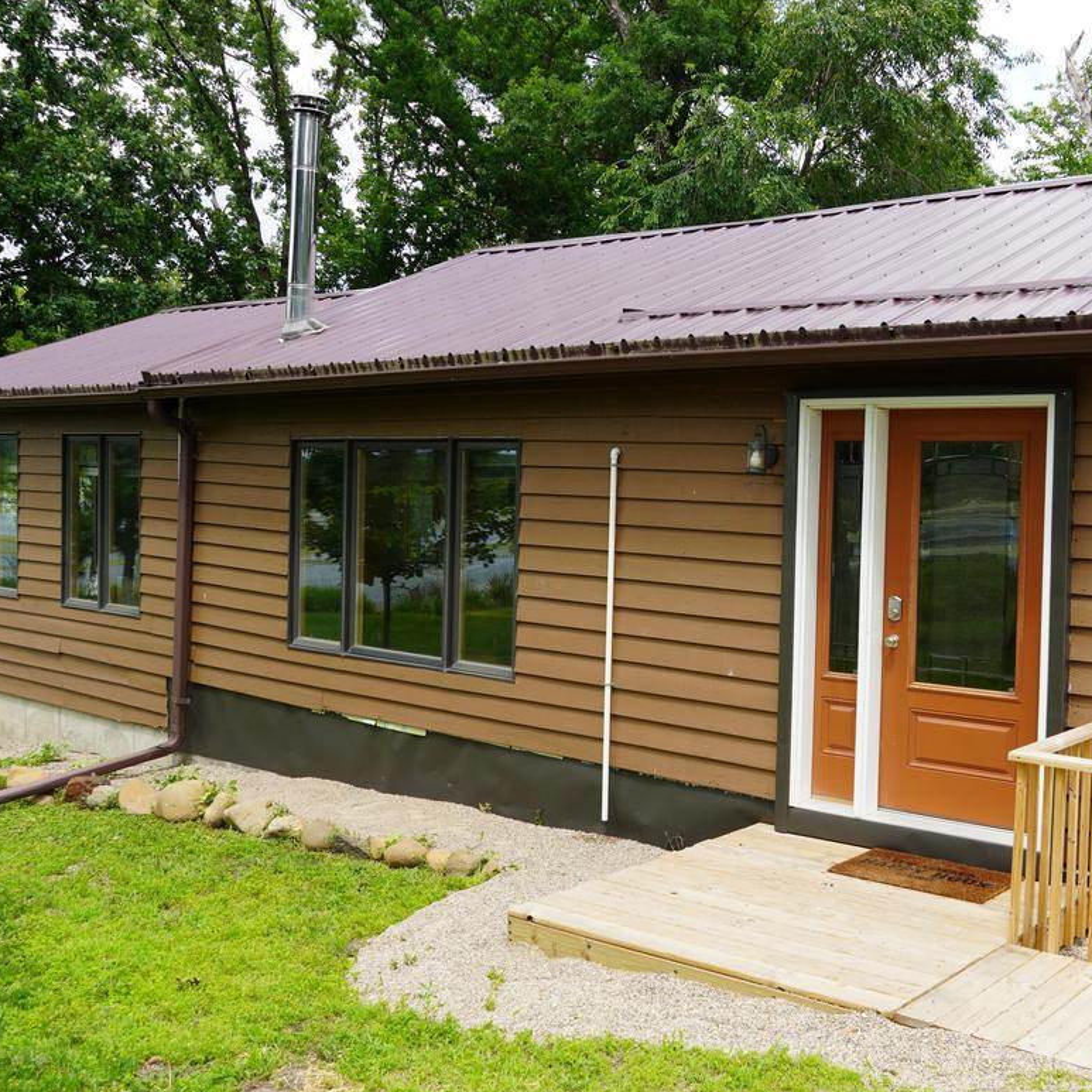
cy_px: 546
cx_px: 719
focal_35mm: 38
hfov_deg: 43.3
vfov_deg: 43.9
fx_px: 1356
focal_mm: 18
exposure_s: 1/100
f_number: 7.1
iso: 100
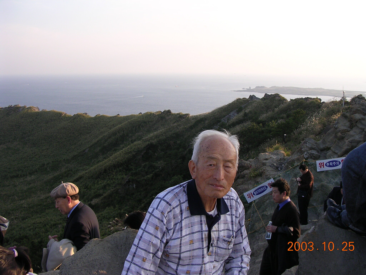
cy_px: 138
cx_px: 183
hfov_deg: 49.0
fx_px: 402
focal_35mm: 38
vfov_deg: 37.7
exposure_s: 1/329
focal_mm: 5.8
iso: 100
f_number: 2.8
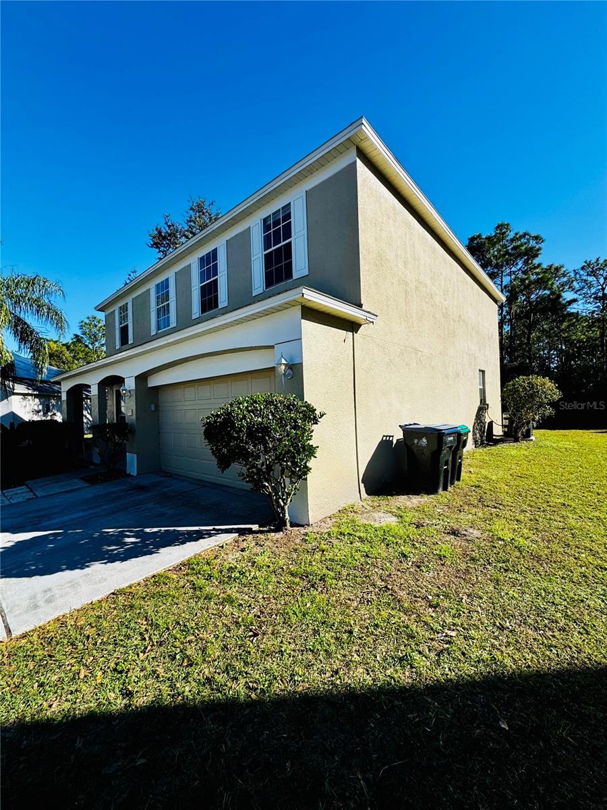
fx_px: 327
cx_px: 304
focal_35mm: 14
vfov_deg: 102.1
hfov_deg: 85.7
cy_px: 405
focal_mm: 2.22
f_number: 2.2
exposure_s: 1/2208
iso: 50
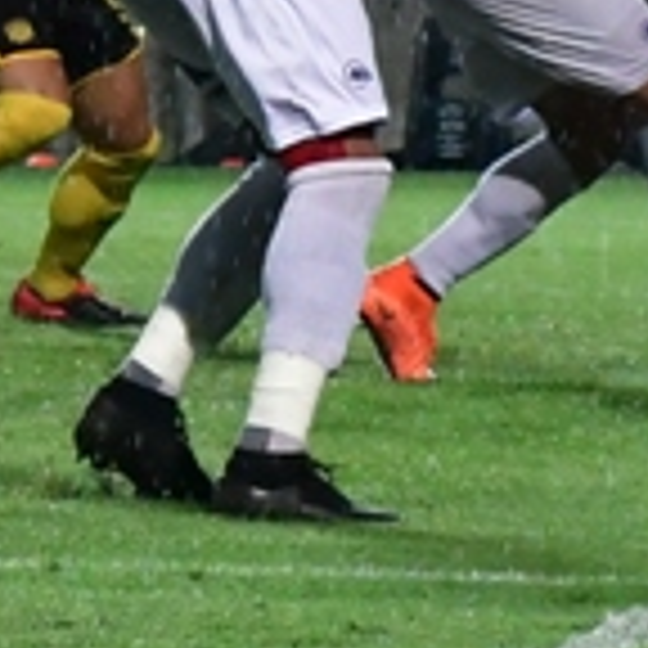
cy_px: -106
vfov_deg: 1.8
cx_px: 454
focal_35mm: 964
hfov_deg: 1.8
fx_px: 20416
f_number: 5.6
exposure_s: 1/400
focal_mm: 80
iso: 4000
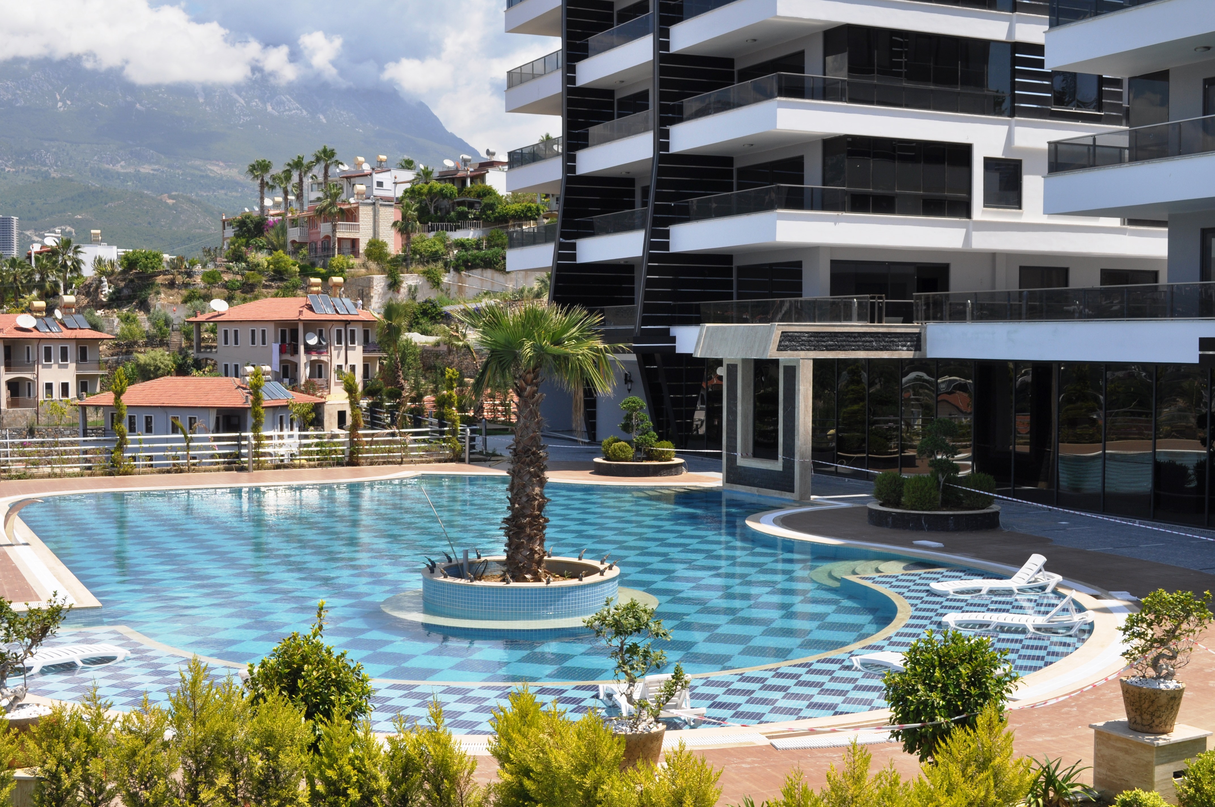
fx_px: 1517
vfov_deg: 29.8
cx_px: 608
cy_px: 404
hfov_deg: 43.7
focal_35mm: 45
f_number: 9
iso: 200
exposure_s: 1/320
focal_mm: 30
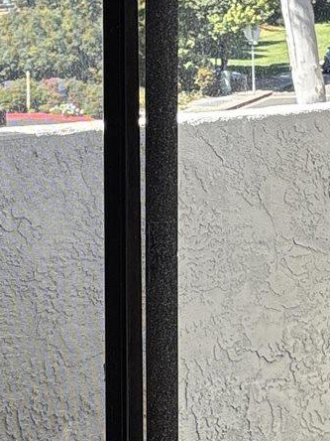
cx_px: 141
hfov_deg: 11.0
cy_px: 241
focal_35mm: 135
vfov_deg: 14.6
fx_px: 1716
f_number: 1.6
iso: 64
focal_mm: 5.96
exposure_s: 1/1016
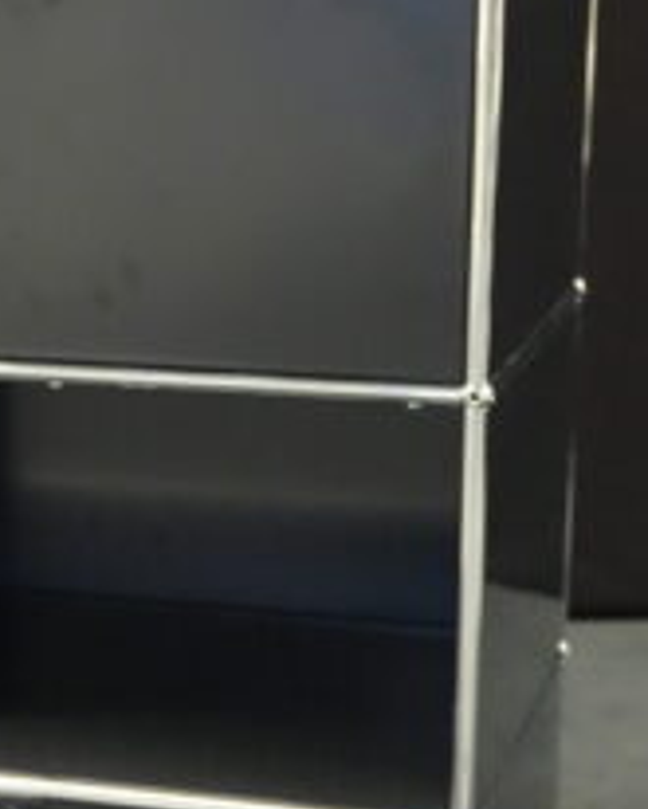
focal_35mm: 101
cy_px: 585
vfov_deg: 18.9
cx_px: 79
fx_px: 2419
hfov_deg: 15.1
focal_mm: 37
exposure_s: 1/100
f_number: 4
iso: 12800
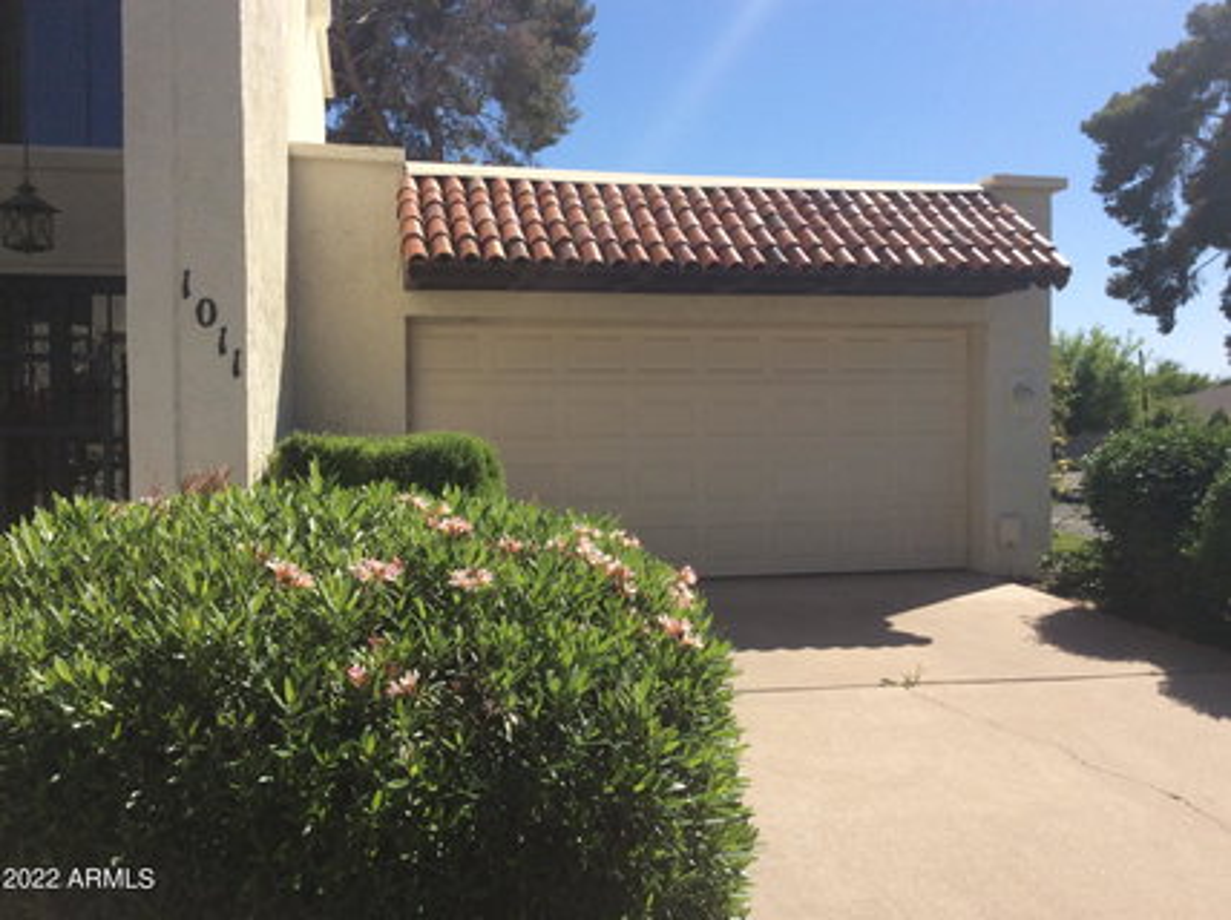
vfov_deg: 44.1
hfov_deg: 56.9
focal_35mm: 32
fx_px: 1137
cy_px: 460
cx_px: 616
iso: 32
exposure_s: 1/1845
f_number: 2.4
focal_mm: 3.3
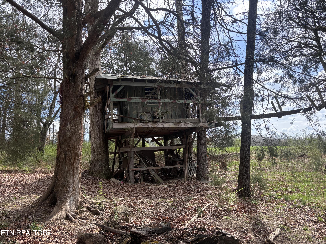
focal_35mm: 26
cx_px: 163
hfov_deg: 67.3
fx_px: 245
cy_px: 122
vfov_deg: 53.1
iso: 50
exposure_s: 1/1220
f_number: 1.6
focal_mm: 5.96
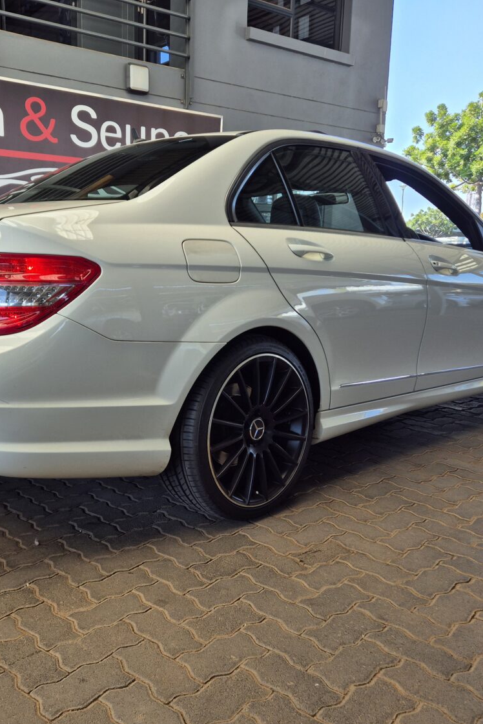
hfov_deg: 40.5
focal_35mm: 32
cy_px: 363
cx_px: 151
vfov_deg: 58.7
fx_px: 644
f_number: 1.8
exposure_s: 1/256
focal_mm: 5.4
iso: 25
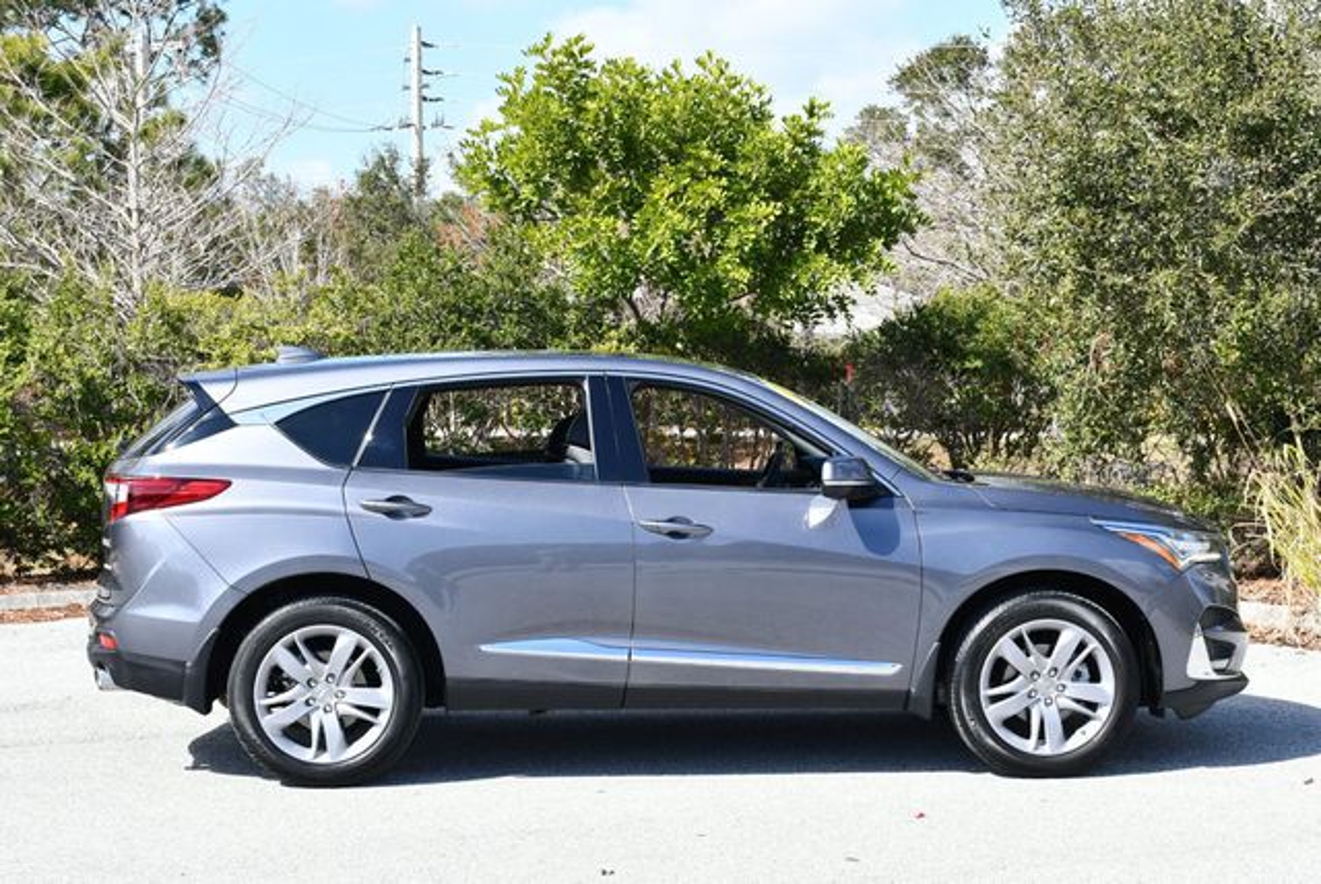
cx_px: 660
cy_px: 442
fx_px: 2497
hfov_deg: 29.6
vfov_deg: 20.1
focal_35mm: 68
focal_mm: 34
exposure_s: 1/250
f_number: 8
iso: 200
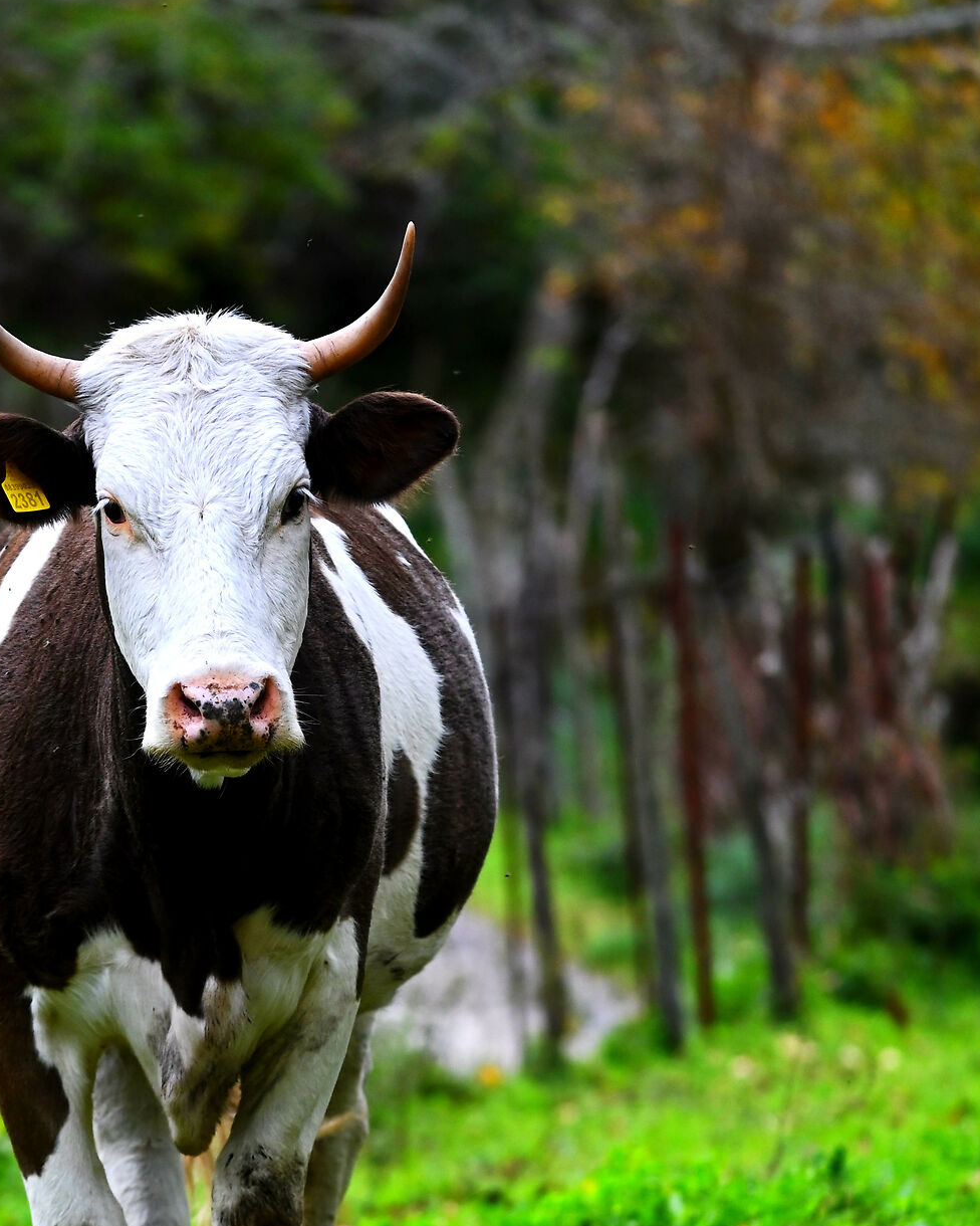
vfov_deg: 5.2
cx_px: 231
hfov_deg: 4.2
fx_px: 13378
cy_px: 1040
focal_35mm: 369
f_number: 4
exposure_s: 1/640
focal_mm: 200
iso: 500
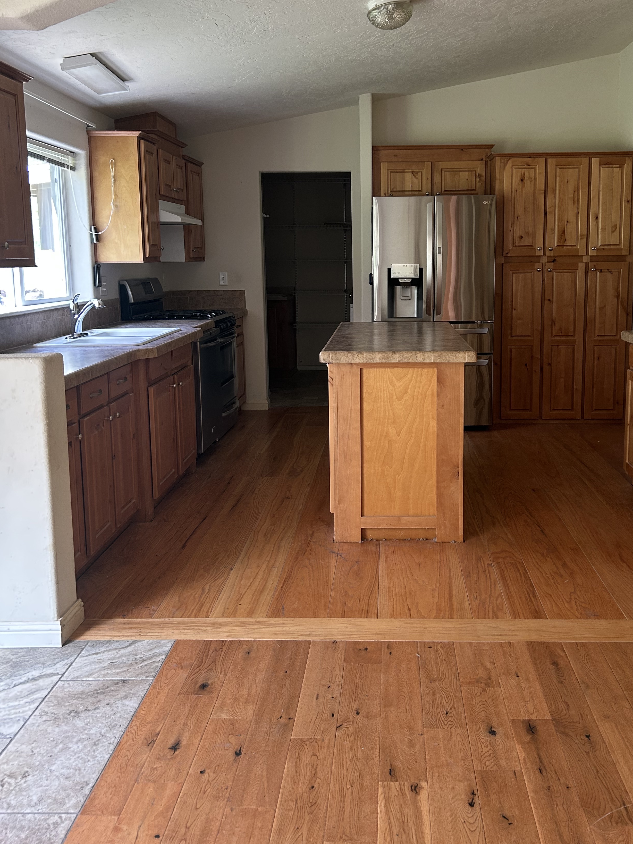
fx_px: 780
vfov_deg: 56.6
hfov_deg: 43.9
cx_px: 383
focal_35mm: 32
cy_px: 363
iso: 125
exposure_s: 1/82
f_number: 1.5
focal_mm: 5.7
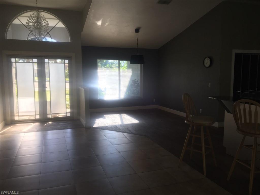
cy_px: 98
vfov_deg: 48.2
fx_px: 218
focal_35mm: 29
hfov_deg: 61.7
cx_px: 130
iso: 32
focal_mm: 4.15
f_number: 2.2
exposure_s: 1/120
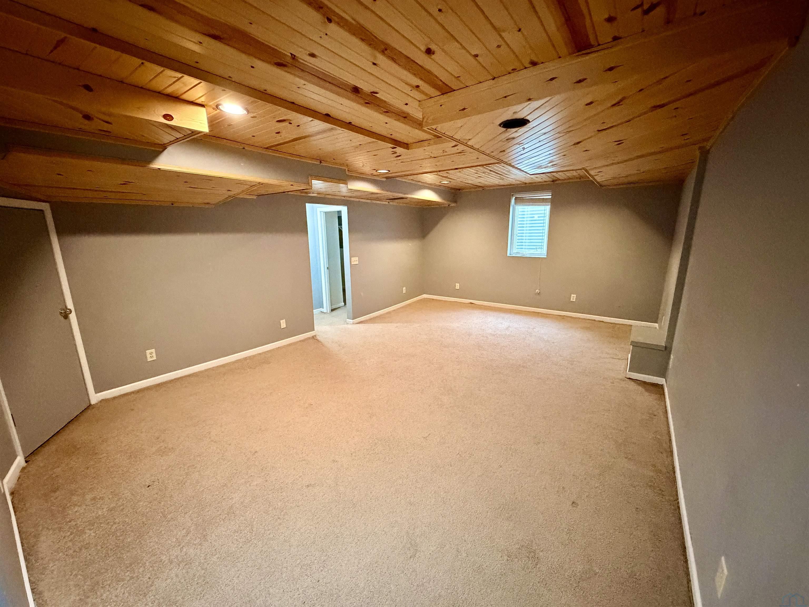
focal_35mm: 14
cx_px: 404
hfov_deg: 102.1
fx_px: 327
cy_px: 304
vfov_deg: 85.7
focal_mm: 2.22
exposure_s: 1/40
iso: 1000
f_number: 2.2
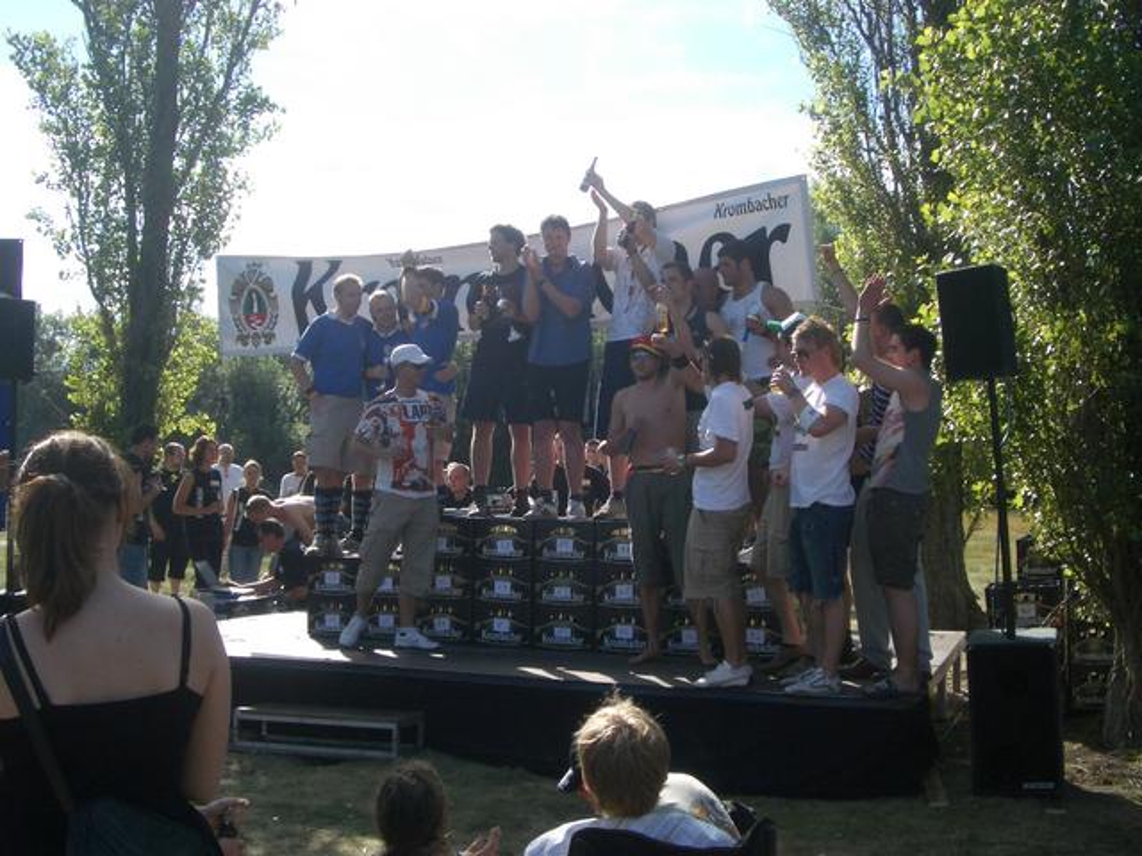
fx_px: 1353
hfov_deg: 45.8
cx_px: 571
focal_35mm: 41
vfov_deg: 35.1
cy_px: 428
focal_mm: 6.8
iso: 50
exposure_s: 1/250
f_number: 4.6
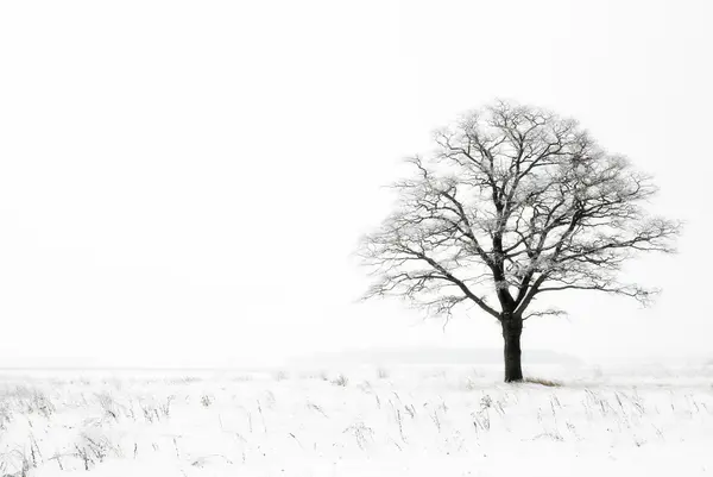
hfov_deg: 37.8
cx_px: 356
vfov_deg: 25.8
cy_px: 238
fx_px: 1041
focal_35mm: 52
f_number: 8
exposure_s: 1/800
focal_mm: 35
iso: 400
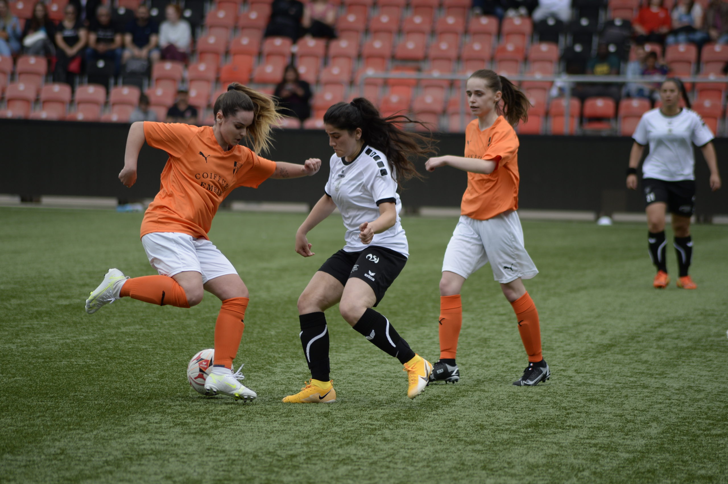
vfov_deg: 4.6
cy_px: 242
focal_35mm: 300
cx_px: 364
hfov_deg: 6.9
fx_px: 6060
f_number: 5.6
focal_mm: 300
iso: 400
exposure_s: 1/1000
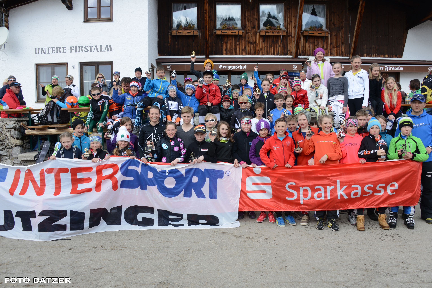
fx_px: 336
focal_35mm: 28
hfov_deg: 65.5
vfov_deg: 46.4
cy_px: 144
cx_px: 216
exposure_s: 1/320
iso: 400
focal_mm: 28
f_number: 9
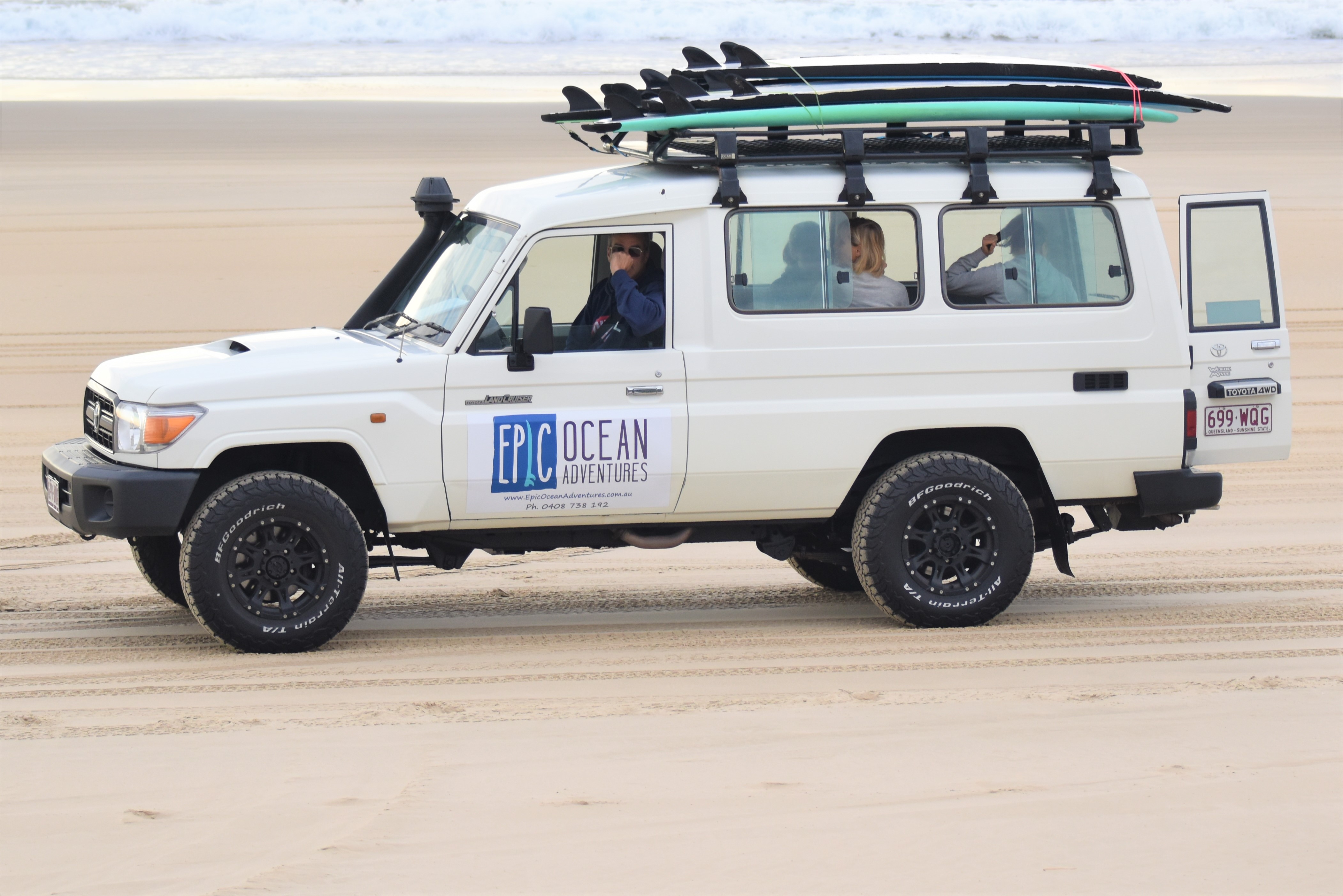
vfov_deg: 13.0
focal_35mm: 105
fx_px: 3917
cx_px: 672
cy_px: 448
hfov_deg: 19.5
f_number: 4.5
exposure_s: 1/500
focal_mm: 70
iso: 320
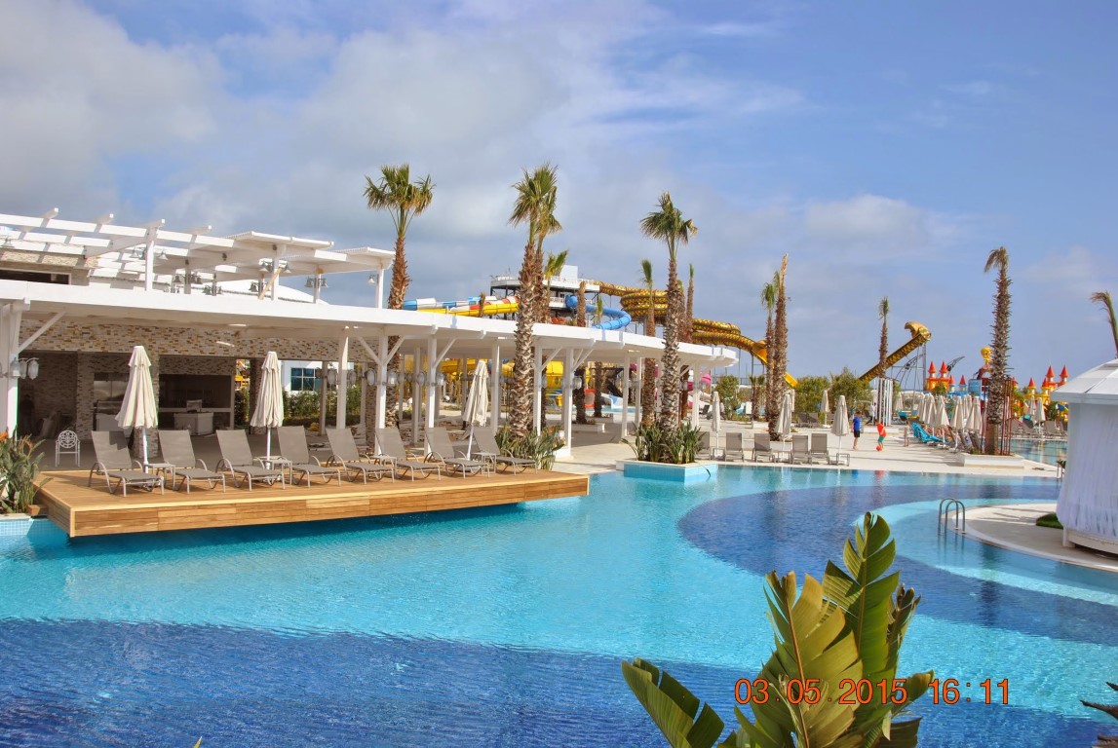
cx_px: 559
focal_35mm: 30
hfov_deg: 61.9
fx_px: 933
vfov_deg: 43.7
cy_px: 374
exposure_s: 1/320
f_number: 9
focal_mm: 20
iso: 100
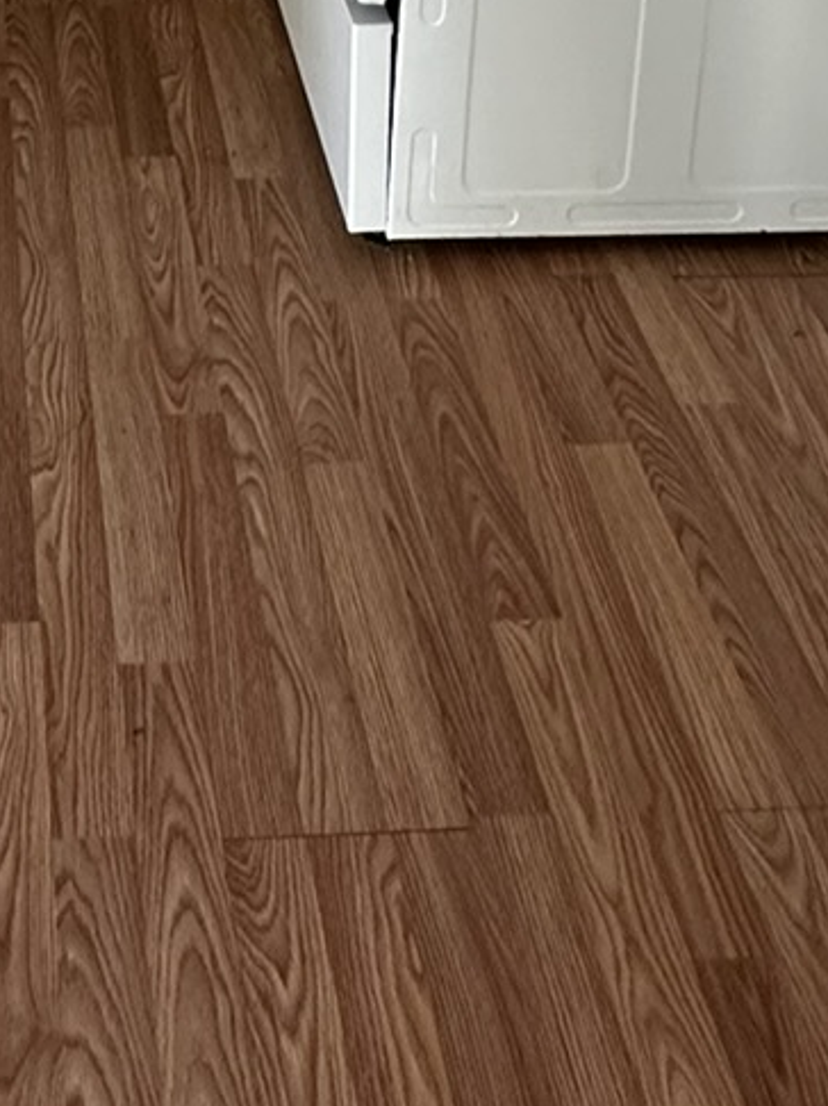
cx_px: 43
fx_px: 1883
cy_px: -635
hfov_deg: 23.9
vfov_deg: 24.1
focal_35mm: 59
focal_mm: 2.22
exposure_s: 1/99
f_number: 2.2
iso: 250
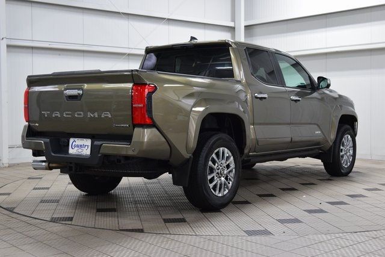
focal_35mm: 51
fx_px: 546
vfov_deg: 26.5
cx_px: 192
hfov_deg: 38.9
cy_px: 128
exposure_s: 1/60
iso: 1600
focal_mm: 34
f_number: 5.6
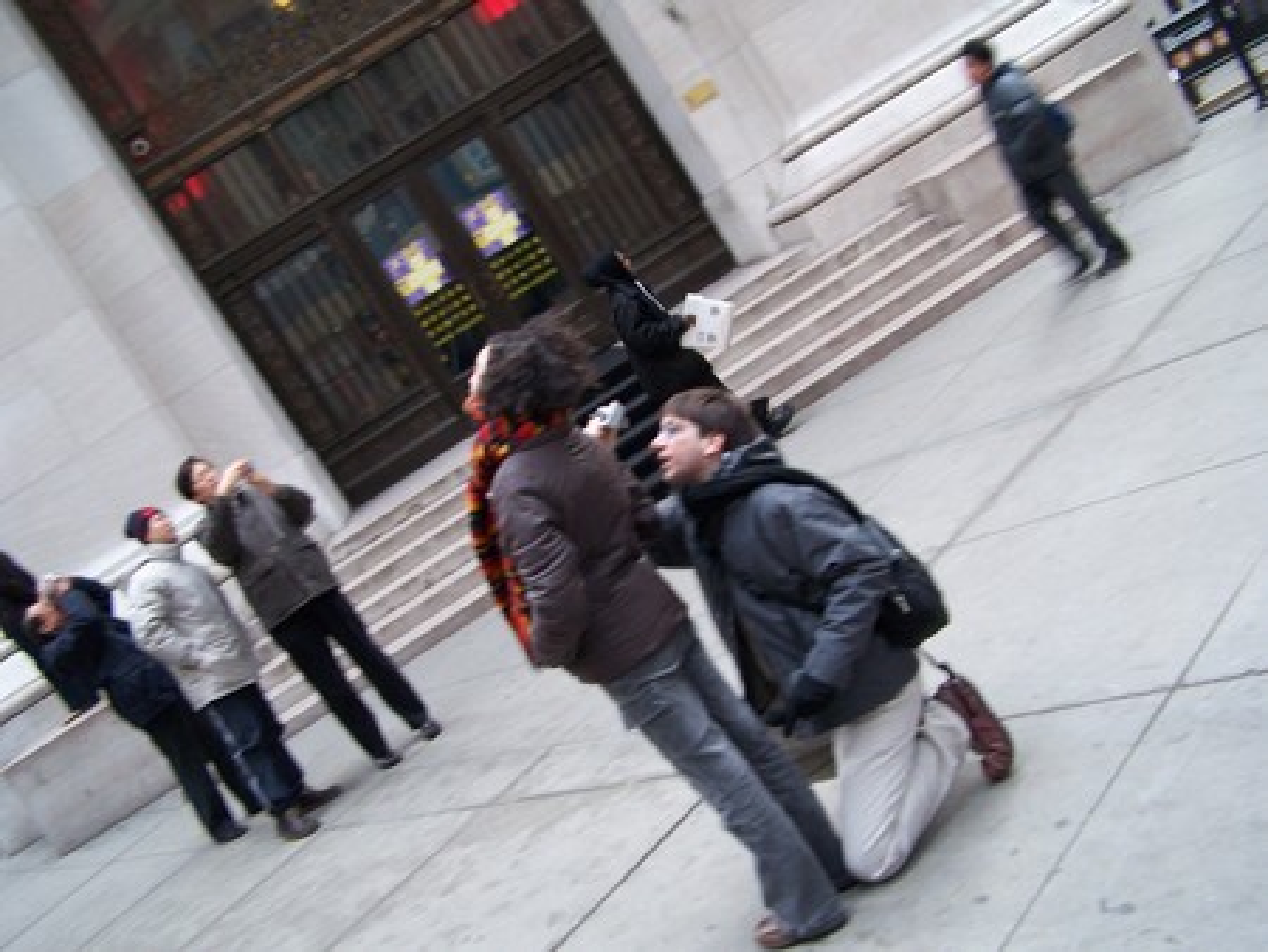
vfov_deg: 37.8
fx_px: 1393
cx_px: 634
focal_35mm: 38
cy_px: 476
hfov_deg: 49.0
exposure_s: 1/30
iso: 140
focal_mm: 6.3
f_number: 2.8
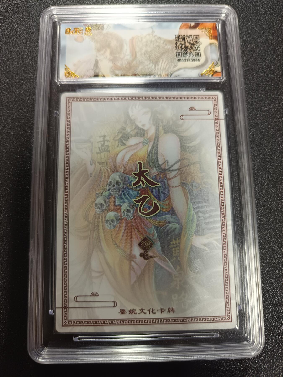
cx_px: 142
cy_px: 188
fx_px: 262
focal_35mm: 24
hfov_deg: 56.8
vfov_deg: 71.6
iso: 690
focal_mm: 5.31
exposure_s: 1/50
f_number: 1.7
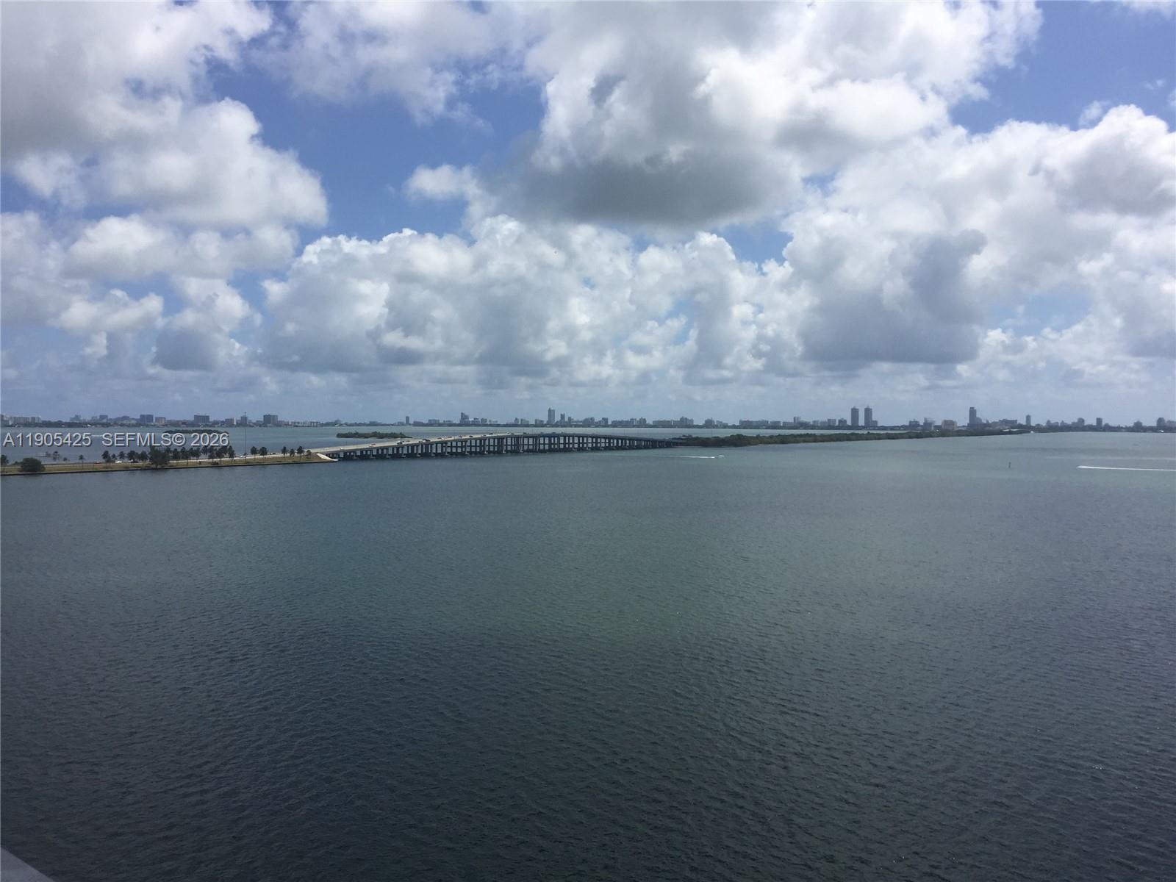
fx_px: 985
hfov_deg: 61.7
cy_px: 441
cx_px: 588
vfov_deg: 48.2
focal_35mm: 29
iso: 32
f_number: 2.2
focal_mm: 4.15
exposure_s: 1/4950
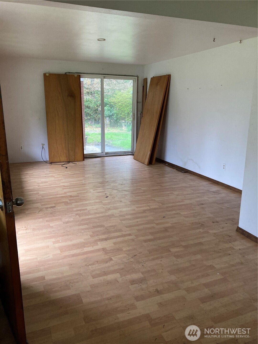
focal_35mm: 28
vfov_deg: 63.4
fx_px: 278
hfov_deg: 49.7
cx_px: 129
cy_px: 172
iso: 125
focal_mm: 3.99
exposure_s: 1/60
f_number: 1.8
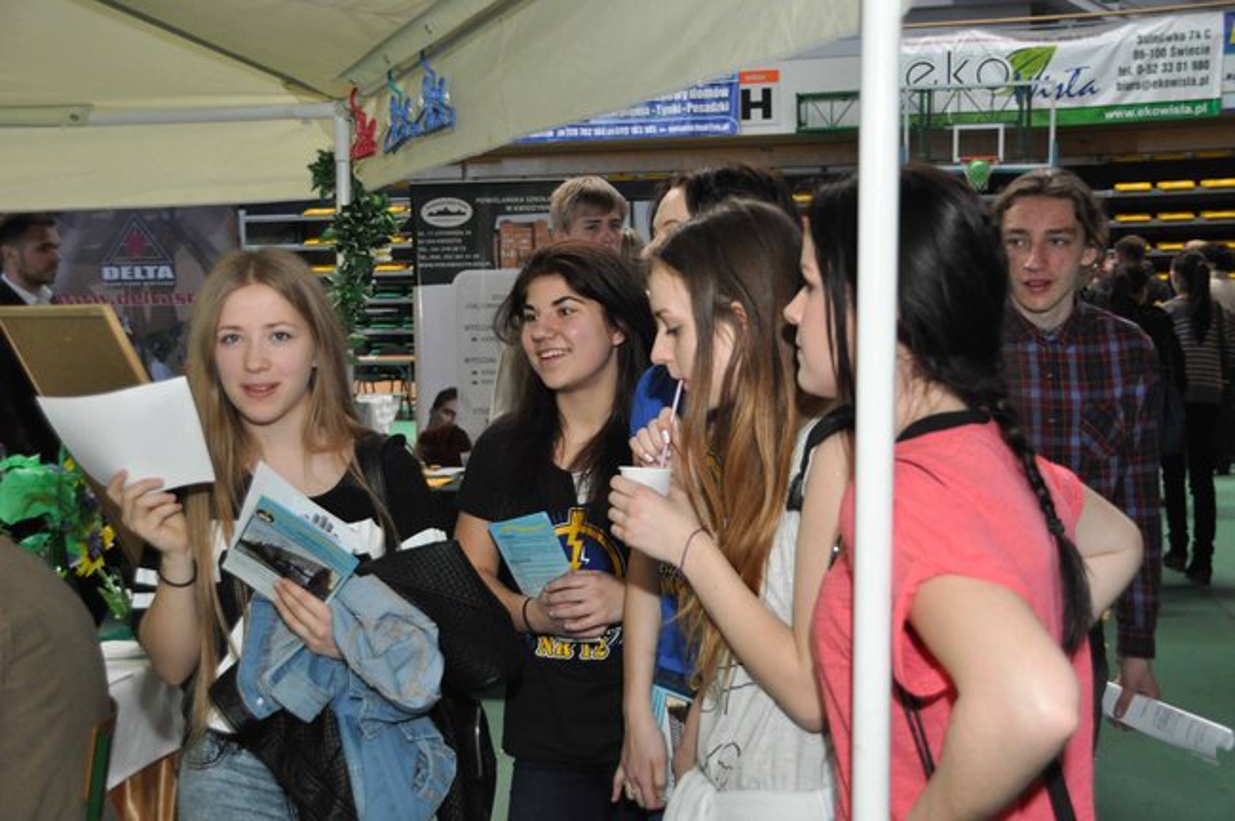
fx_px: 1645
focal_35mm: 48
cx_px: 618
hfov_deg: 41.2
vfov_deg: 28.0
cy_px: 410
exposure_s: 1/125
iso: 1250
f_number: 4.2
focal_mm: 32
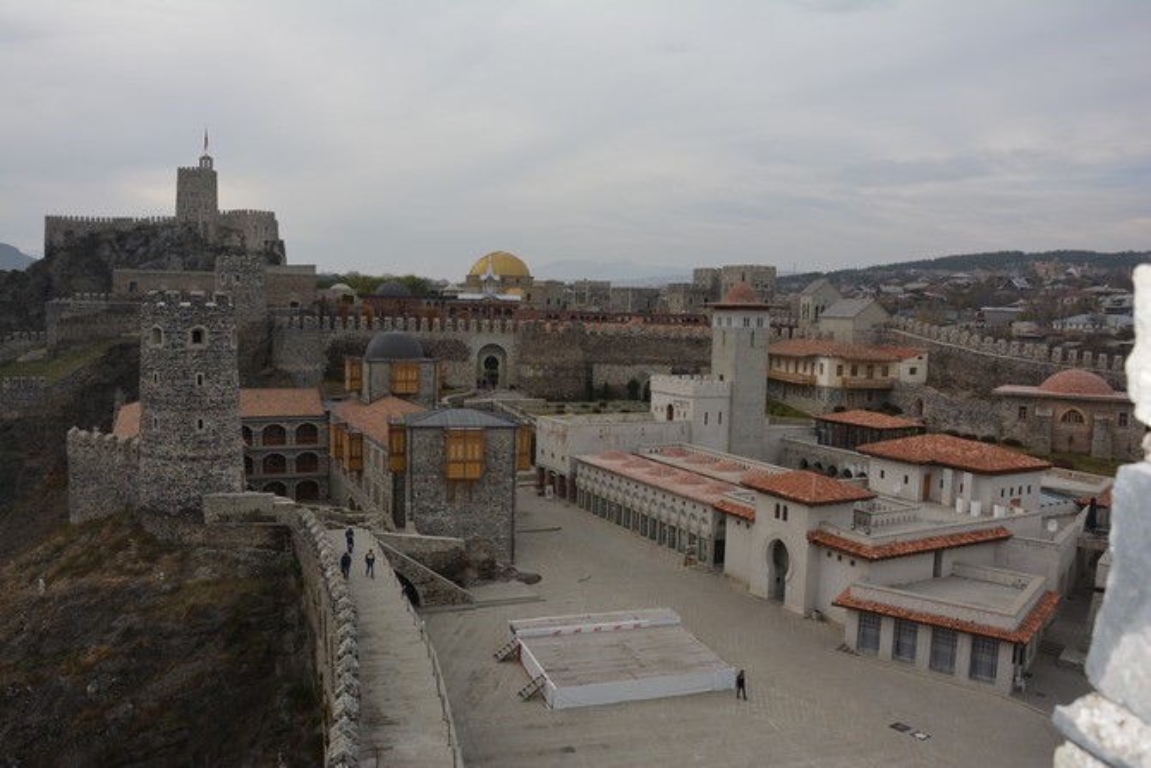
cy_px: 384
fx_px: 863
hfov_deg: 67.4
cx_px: 576
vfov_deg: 48.0
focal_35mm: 27
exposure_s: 1/200
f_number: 7.1
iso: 100
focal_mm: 18
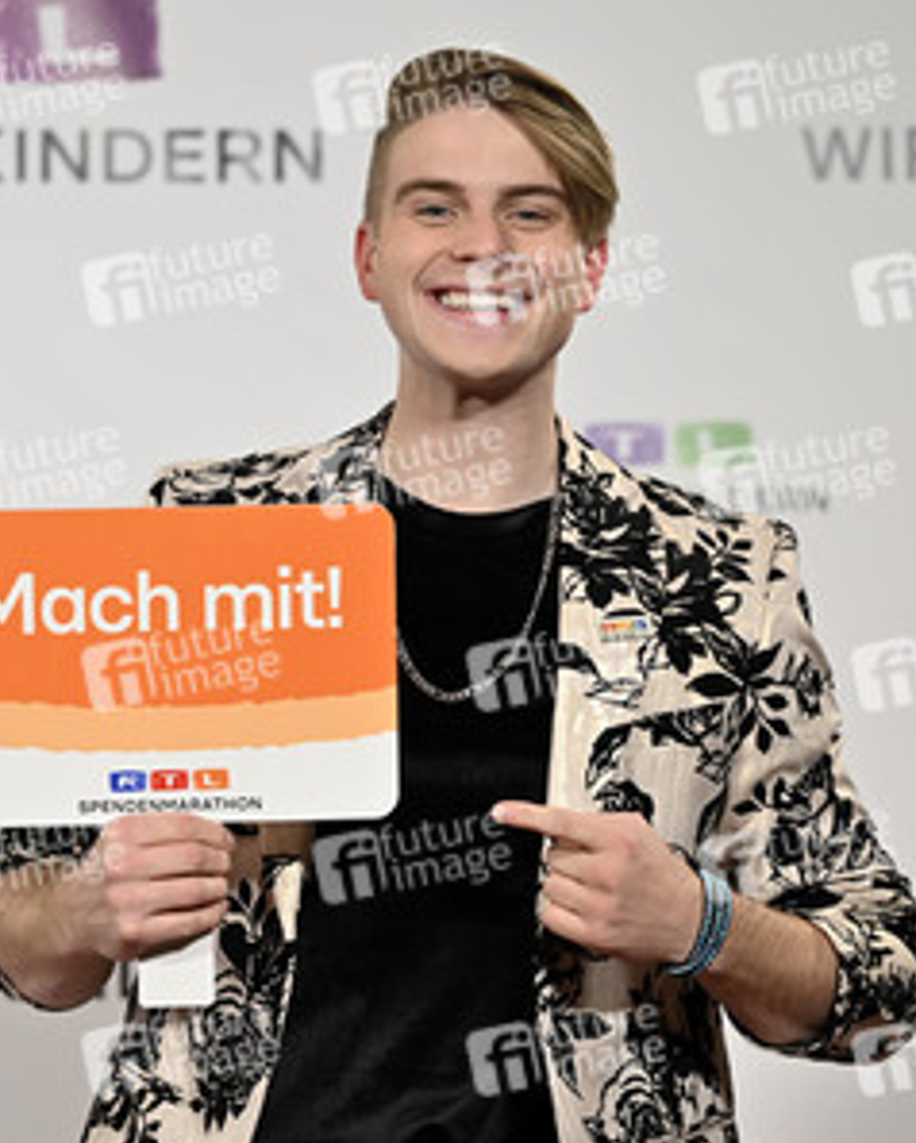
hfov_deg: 11.0
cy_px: 570
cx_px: 464
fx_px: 4773
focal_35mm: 141
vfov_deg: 13.7
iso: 1000
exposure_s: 1/320
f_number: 2.8
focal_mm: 99
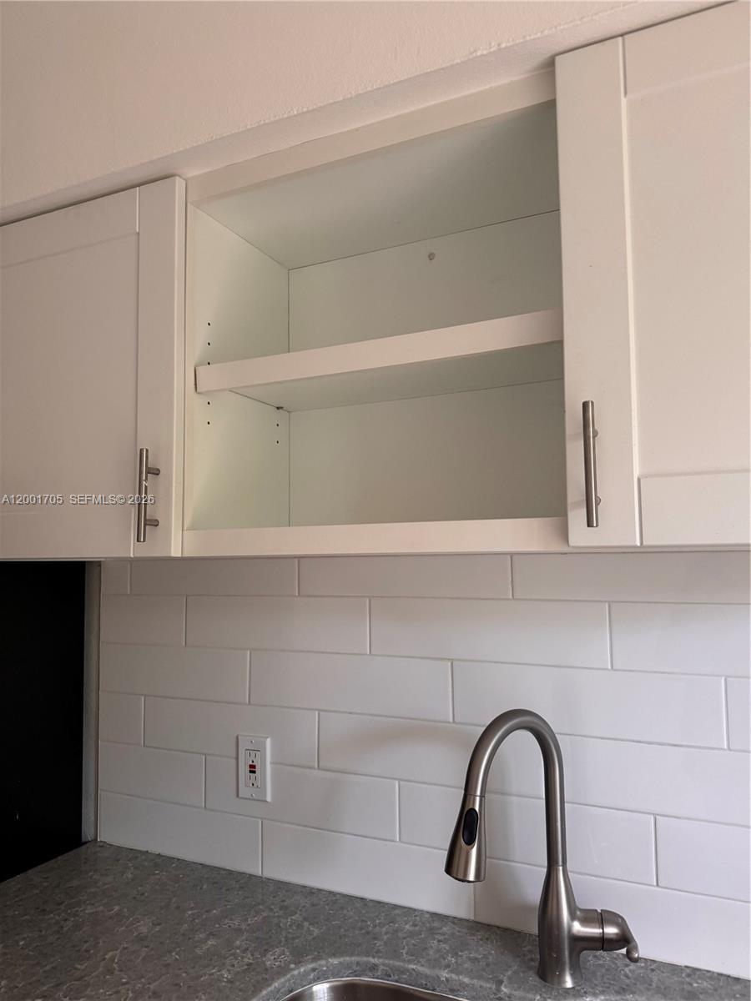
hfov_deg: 56.8
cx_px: 376
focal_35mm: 24
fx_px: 694
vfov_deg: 71.6
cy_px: 500
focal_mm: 6.76
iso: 200
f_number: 1.78
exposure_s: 1/64
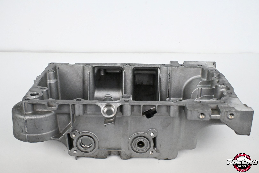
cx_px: 130
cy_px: 86
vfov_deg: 29.9
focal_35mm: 45
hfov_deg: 43.6
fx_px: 324
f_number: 7.1
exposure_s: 1/1600
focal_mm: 30
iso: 12800
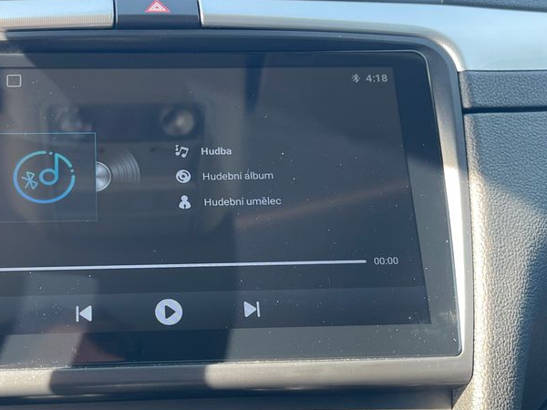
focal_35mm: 50
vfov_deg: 28.9
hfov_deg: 37.7
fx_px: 790
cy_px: 267
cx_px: 175
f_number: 1.6
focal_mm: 5.1
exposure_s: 1/121
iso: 64
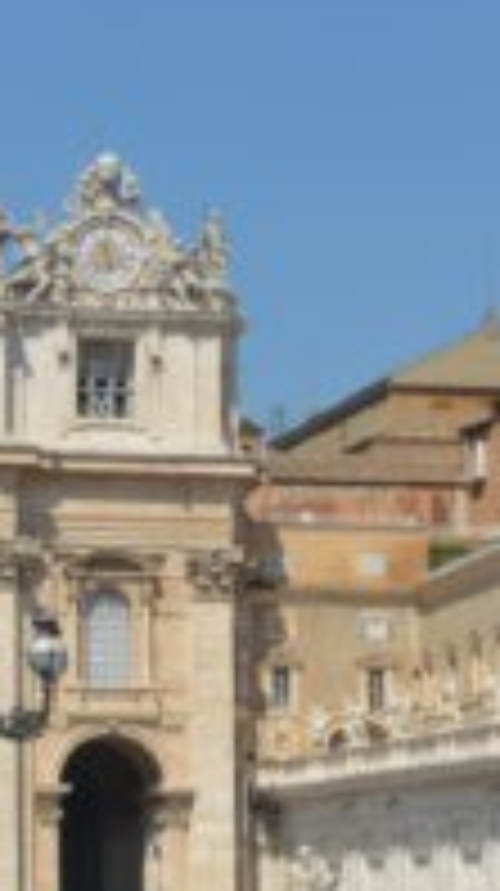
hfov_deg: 7.5
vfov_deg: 13.5
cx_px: -221
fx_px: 3734
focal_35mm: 158
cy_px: 731
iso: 100
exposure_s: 1/320
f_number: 9
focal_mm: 26
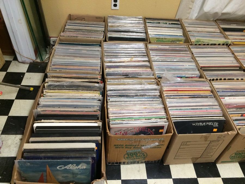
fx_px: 212
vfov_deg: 46.8
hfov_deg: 60.0
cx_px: 122
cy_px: 92
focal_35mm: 30
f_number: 2.2
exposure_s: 1/30
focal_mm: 4.12
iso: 250
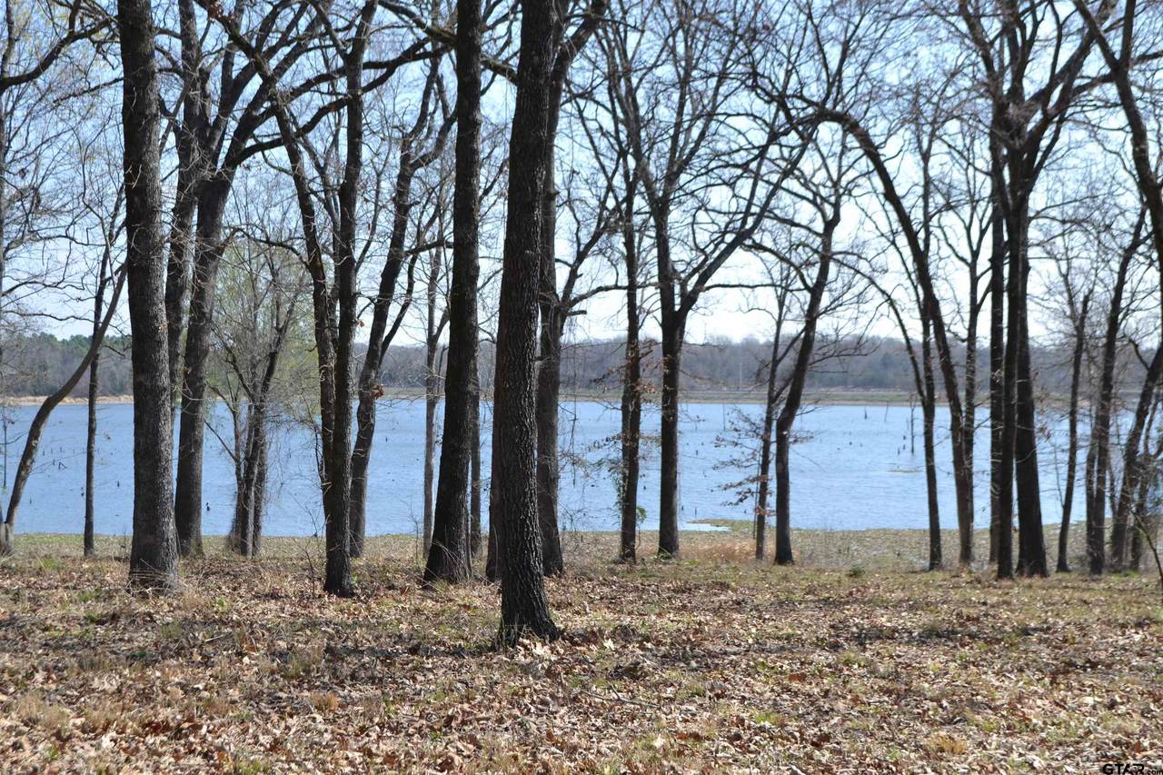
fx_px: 1696
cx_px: 582
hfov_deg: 37.9
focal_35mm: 52
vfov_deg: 25.7
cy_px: 388
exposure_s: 1/200
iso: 100
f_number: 7.1
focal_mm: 35
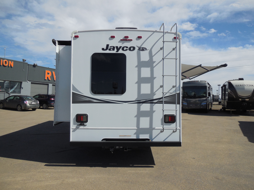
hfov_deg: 69.4
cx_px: 127
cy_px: 95
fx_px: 183
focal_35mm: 25
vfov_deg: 54.9
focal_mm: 4.5
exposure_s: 1/800
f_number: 6.2
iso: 125
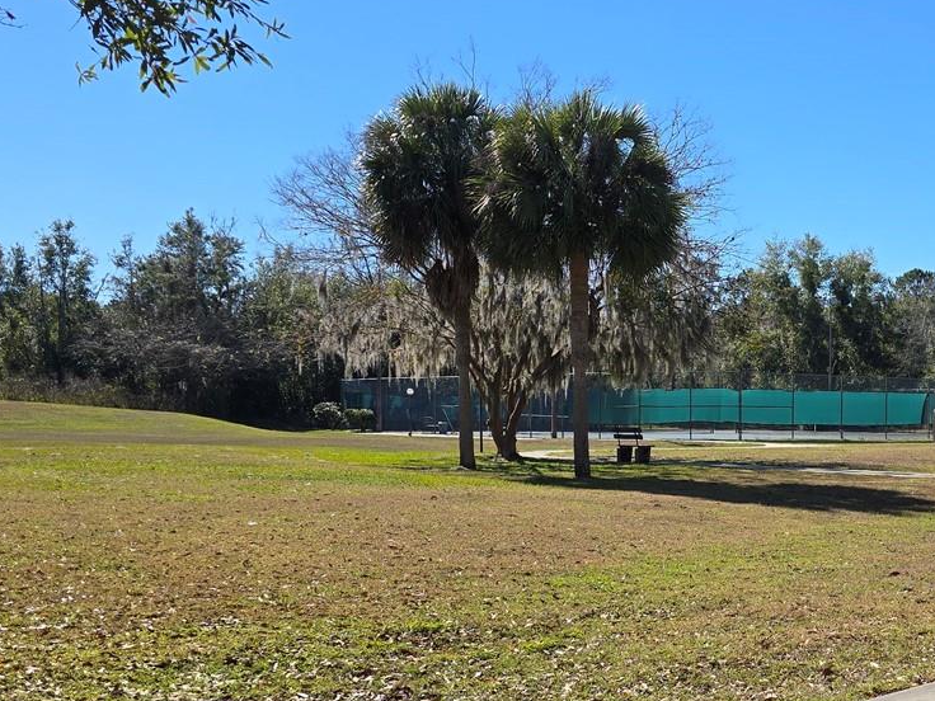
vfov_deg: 29.0
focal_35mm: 50
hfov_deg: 35.3
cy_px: 419
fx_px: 1351
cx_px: 888
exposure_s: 1/788
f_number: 1.7
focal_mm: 6.3
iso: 12
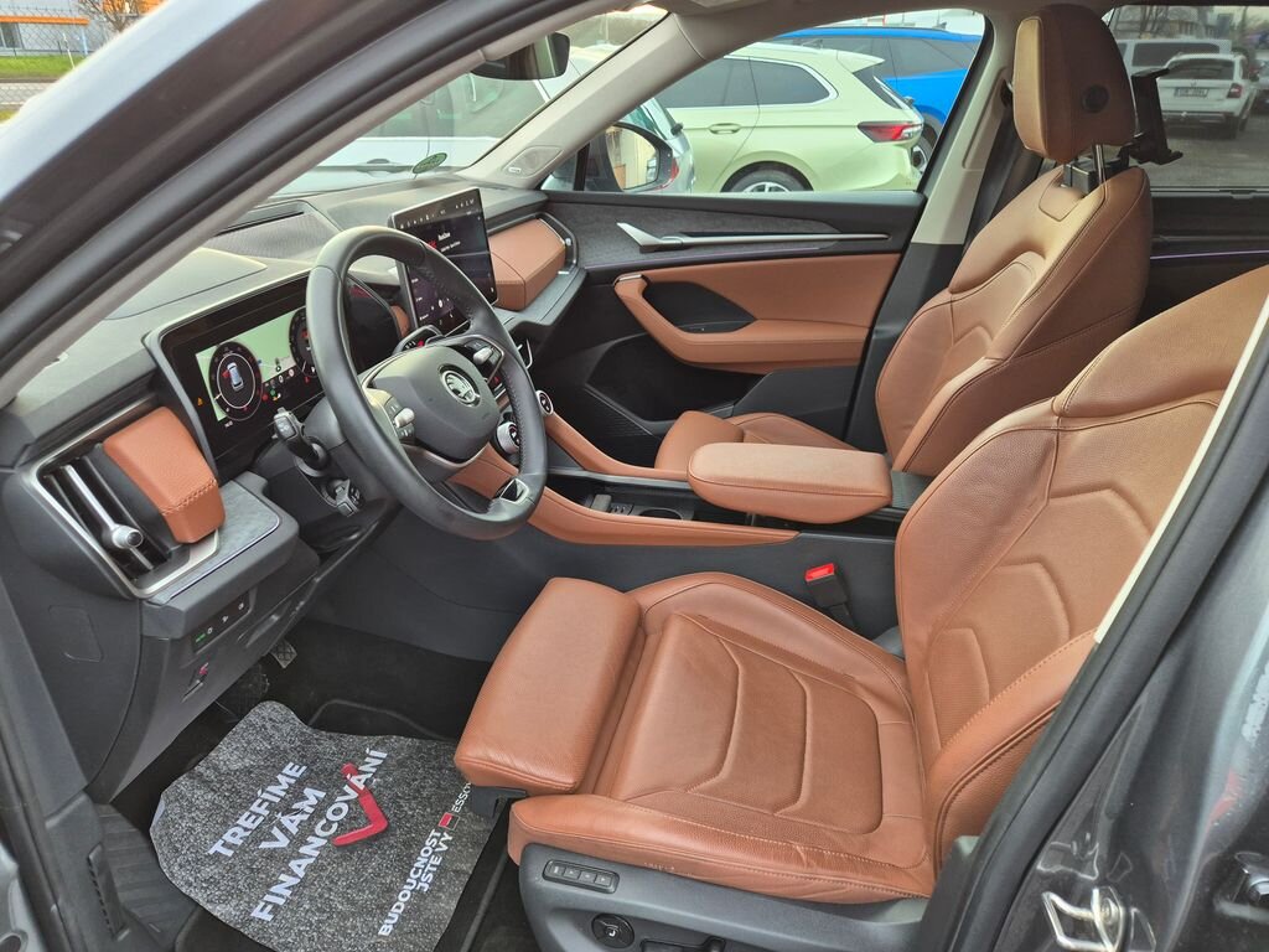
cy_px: 476
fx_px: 843
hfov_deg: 73.9
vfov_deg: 58.9
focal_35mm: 23
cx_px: 634
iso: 125
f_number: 1.8
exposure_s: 1/180
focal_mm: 5.4
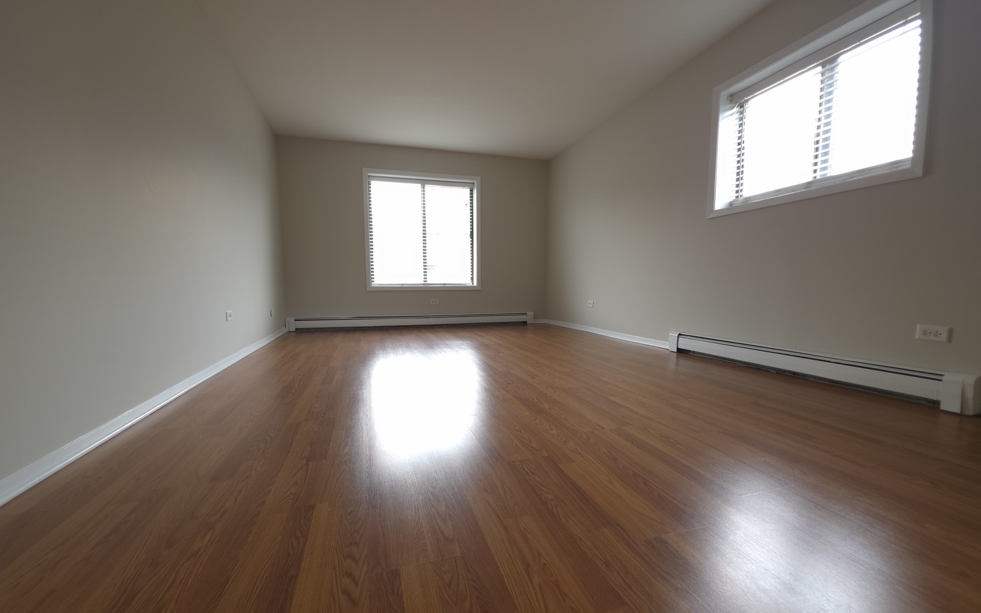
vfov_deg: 78.6
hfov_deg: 105.3
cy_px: 321
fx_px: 374
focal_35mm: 14
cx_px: 490
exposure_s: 1/30
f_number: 1.9
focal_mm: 2.2
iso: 32
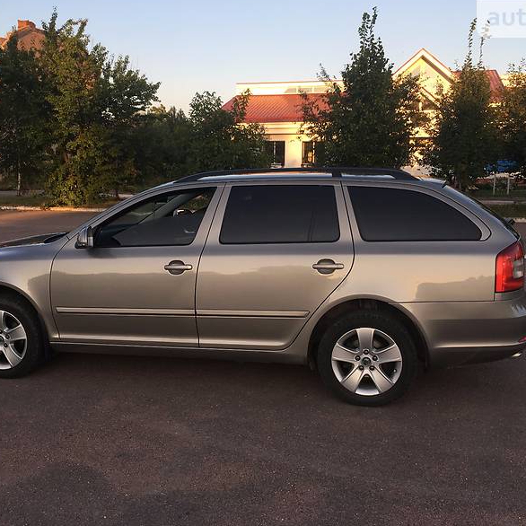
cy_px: 258
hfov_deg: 47.2
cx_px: 260
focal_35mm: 35
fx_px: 602
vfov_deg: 47.2
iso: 25
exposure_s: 1/239
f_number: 2.2
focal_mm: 4.2
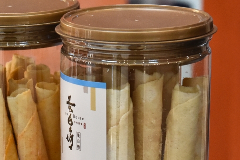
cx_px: -29
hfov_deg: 10.0
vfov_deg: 6.7
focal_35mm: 204
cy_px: 148
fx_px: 1360
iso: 4500
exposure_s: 1/160
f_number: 8
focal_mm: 70
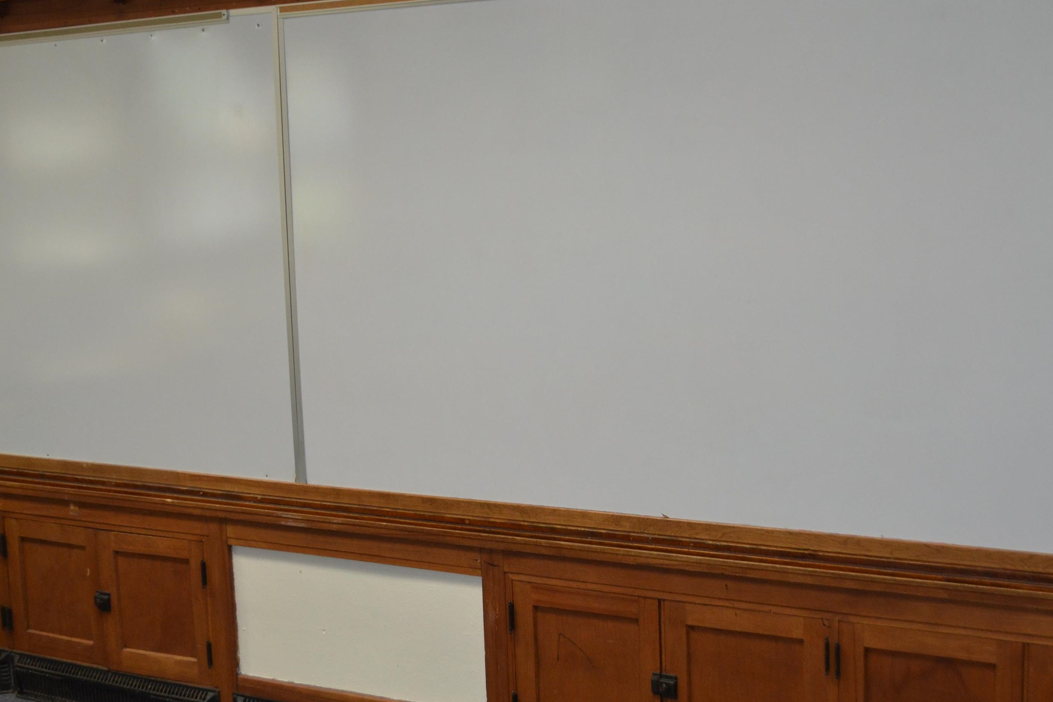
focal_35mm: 49
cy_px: 340
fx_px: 1433
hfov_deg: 40.2
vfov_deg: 27.5
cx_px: 611
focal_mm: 26
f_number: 4.2
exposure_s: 1/60
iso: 1000
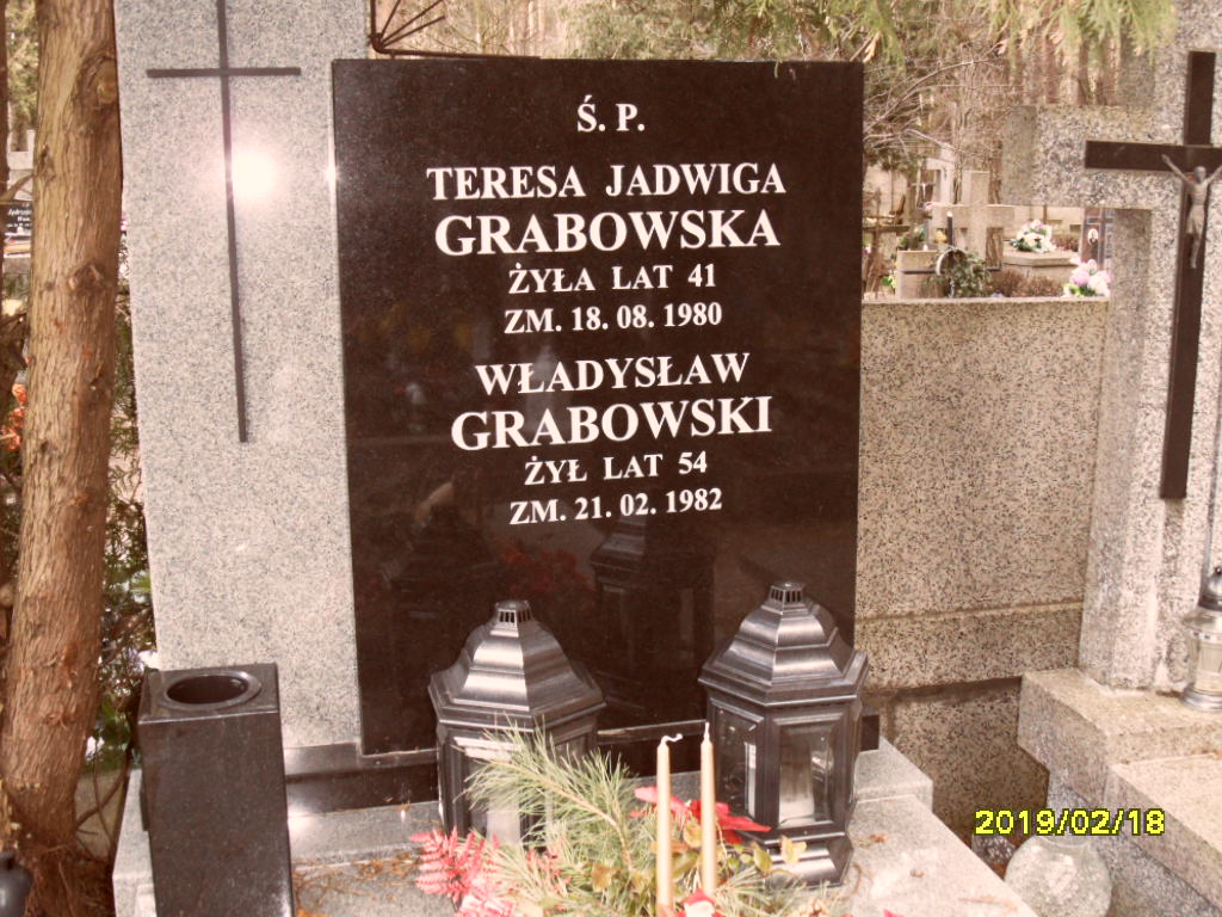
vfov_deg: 36.0
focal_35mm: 40
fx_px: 1412
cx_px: 611
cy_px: 458
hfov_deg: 46.8
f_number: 3.6
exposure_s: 1/45
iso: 200
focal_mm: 6.5
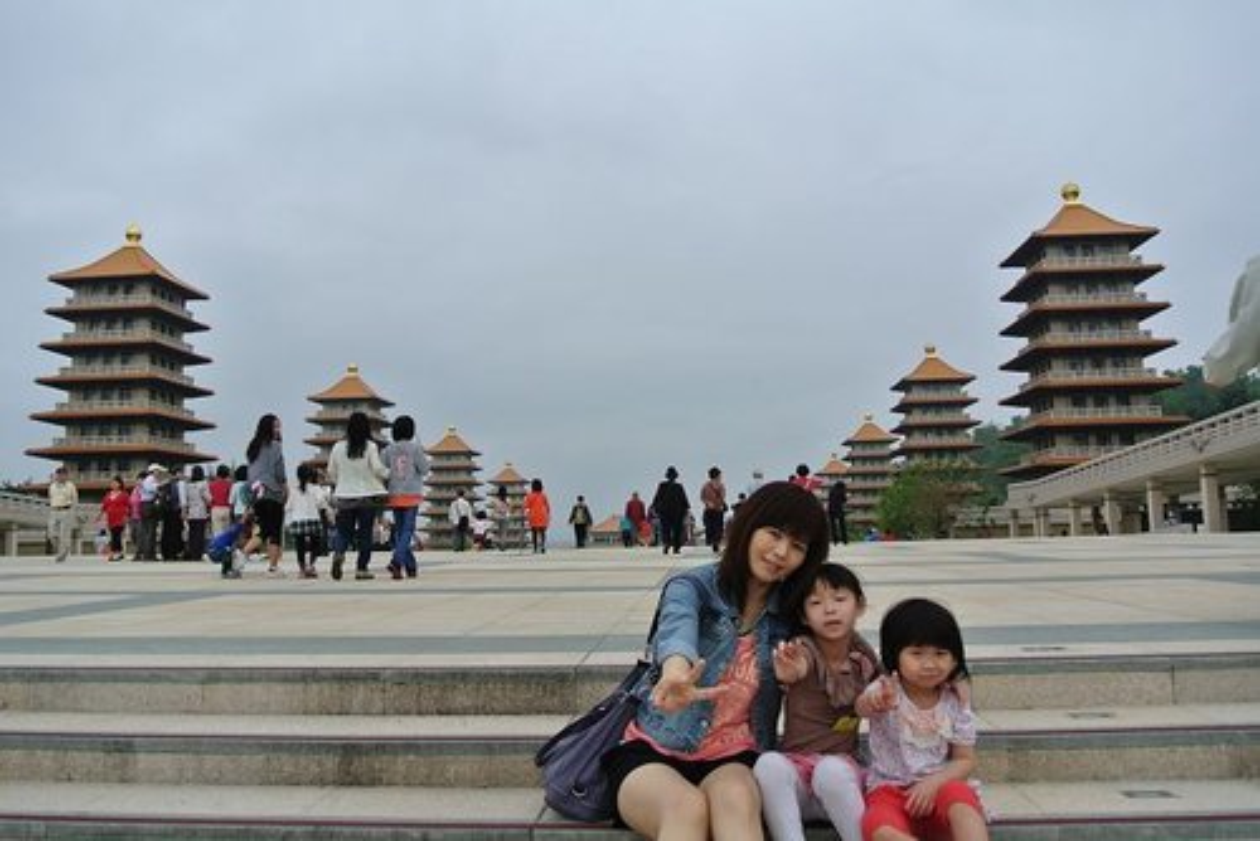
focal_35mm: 30
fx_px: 1051
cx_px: 630
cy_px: 420
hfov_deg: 61.9
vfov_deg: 43.7
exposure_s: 1/500
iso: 100
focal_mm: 11.4
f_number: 4.5
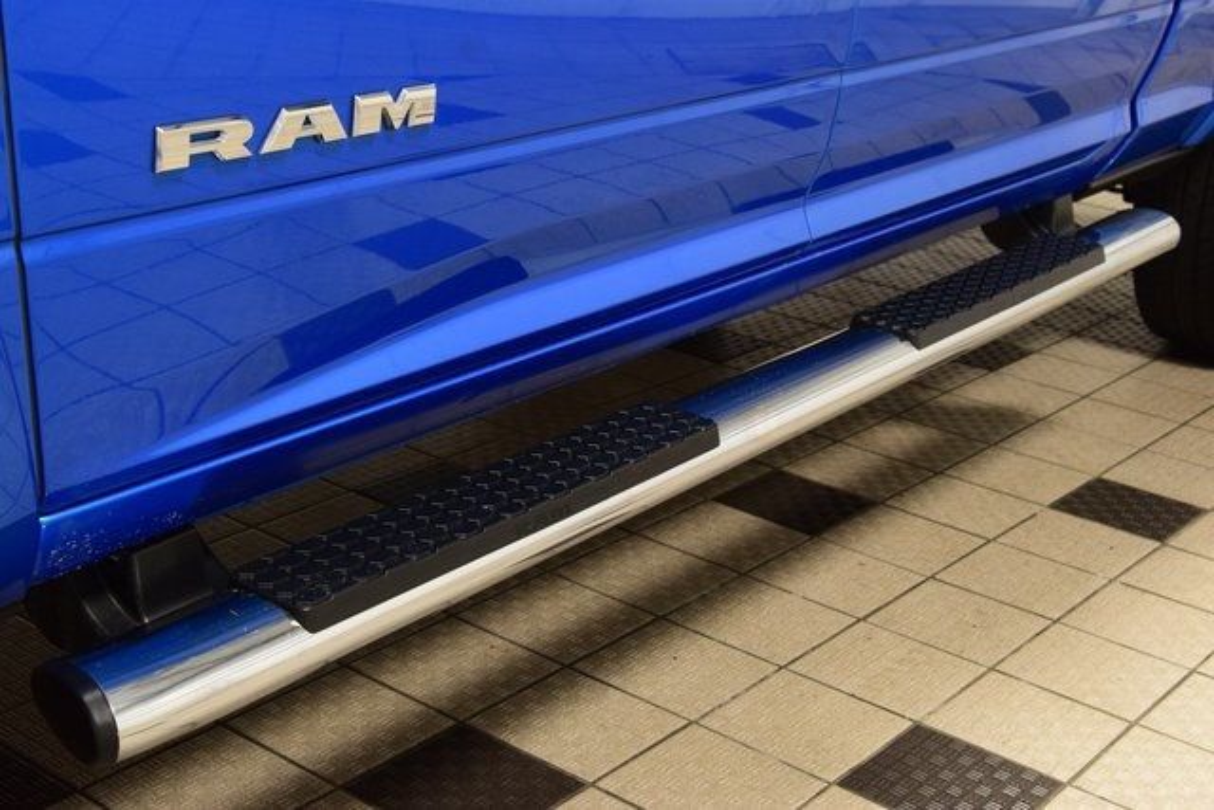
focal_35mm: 52
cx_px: 607
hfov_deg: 37.8
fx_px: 1771
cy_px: 405
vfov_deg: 25.8
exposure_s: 1/15
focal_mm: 35
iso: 1000
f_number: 6.3
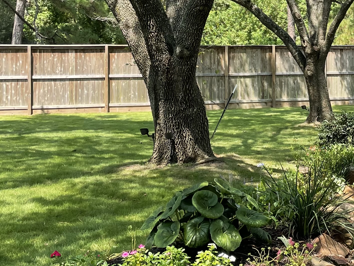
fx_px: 757
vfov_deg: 19.5
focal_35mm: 74
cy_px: 26
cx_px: 392
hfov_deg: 24.5
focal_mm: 4.2
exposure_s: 1/790
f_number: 1.6
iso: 32
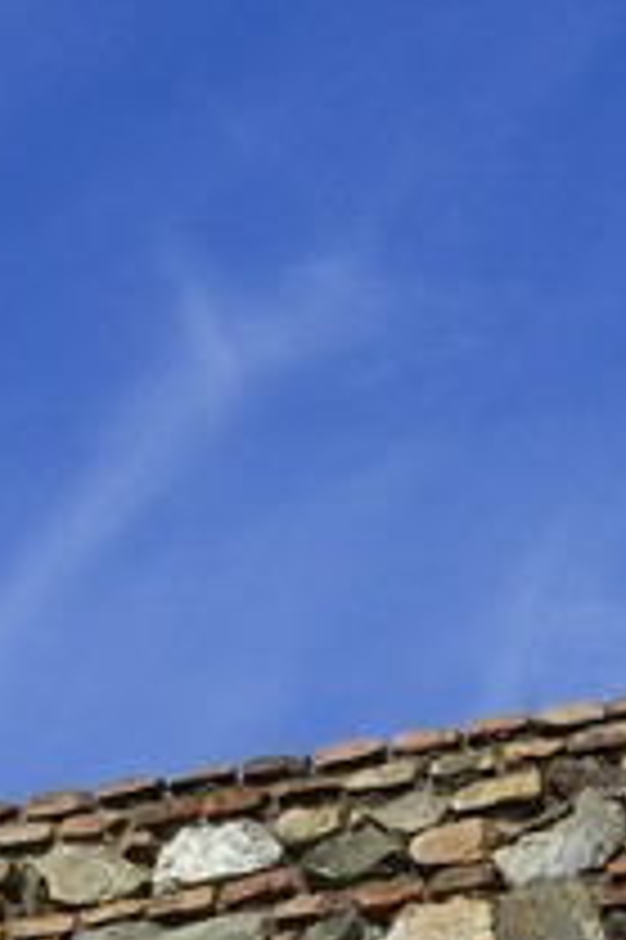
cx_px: 552
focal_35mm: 222
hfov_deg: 6.2
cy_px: 3418
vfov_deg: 7.4
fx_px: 5800
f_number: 14
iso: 200
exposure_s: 1/250
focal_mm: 29
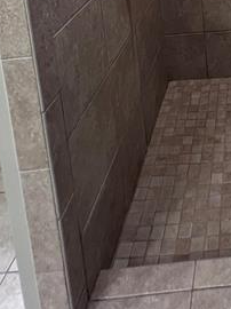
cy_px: -109
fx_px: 330
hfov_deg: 33.5
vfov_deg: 33.5
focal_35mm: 37
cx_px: 256
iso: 250
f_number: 1.8
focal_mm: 1.57
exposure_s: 1/60
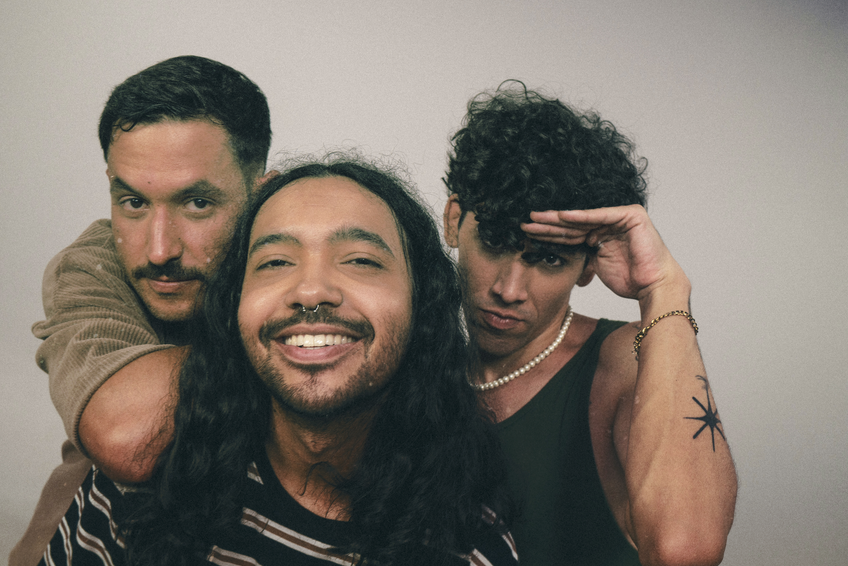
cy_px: 307
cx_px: 336
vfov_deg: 42.3
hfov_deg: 59.7
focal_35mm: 31
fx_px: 730
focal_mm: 16
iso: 160
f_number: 4
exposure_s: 1/40
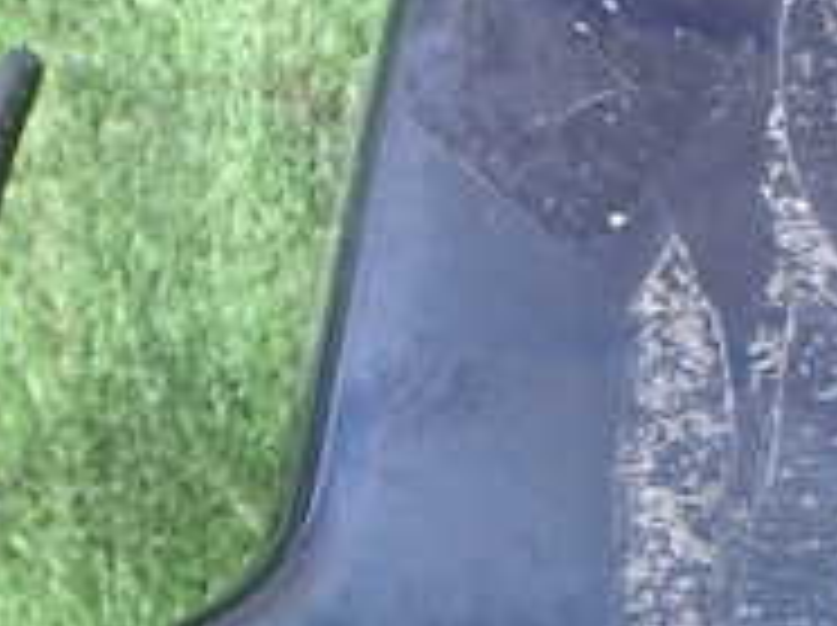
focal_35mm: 97
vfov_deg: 14.9
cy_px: 671
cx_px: 441
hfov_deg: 20.3
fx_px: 2342
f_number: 2.3
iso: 800
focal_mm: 5.4
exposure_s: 1/125
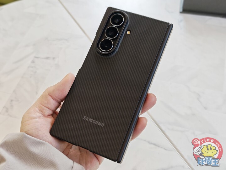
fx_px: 300
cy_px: 85
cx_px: 113
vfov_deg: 31.5
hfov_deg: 41.2
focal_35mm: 46
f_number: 1.63
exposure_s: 1/123
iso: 50
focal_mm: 8.72
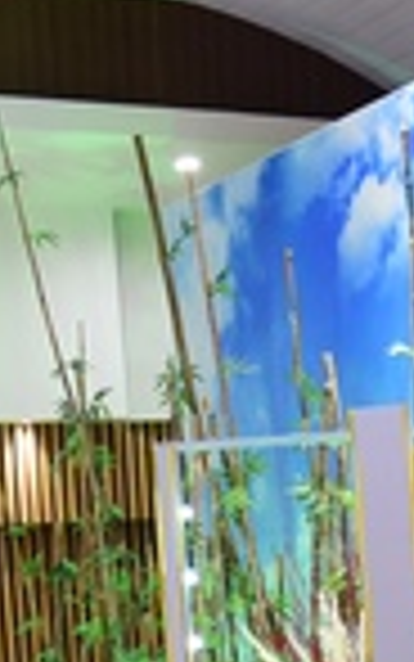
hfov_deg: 12.1
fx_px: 1948
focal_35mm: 108
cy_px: 775
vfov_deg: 18.4
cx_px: 360
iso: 1600
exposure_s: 1/50
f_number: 5
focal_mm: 24
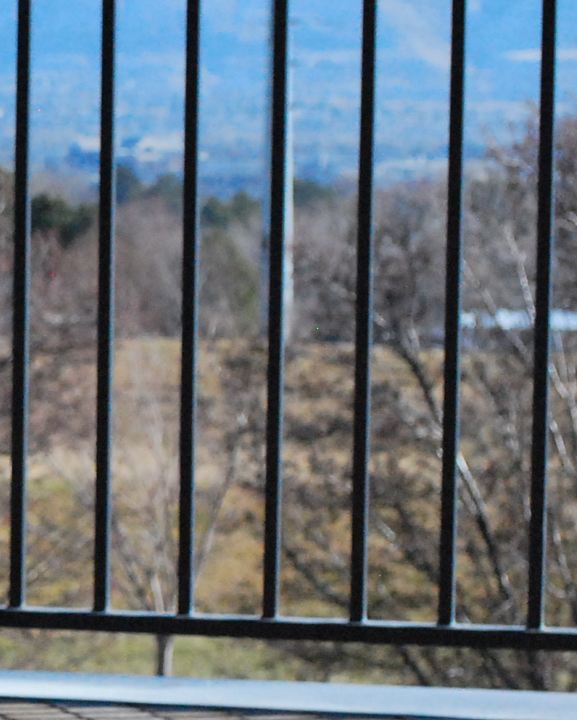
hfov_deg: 6.6
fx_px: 4794
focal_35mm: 225
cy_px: 487
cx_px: -653
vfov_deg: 8.6
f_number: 7.1
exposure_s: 1/4000
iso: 1600
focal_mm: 45
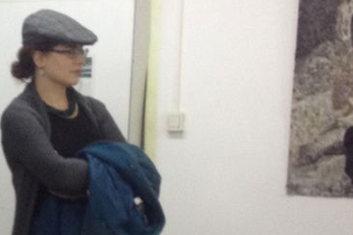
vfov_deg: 9.7
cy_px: 276
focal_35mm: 139
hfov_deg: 14.1
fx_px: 1362
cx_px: -134
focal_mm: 4.28
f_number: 2.4
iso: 100
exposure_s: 1/20
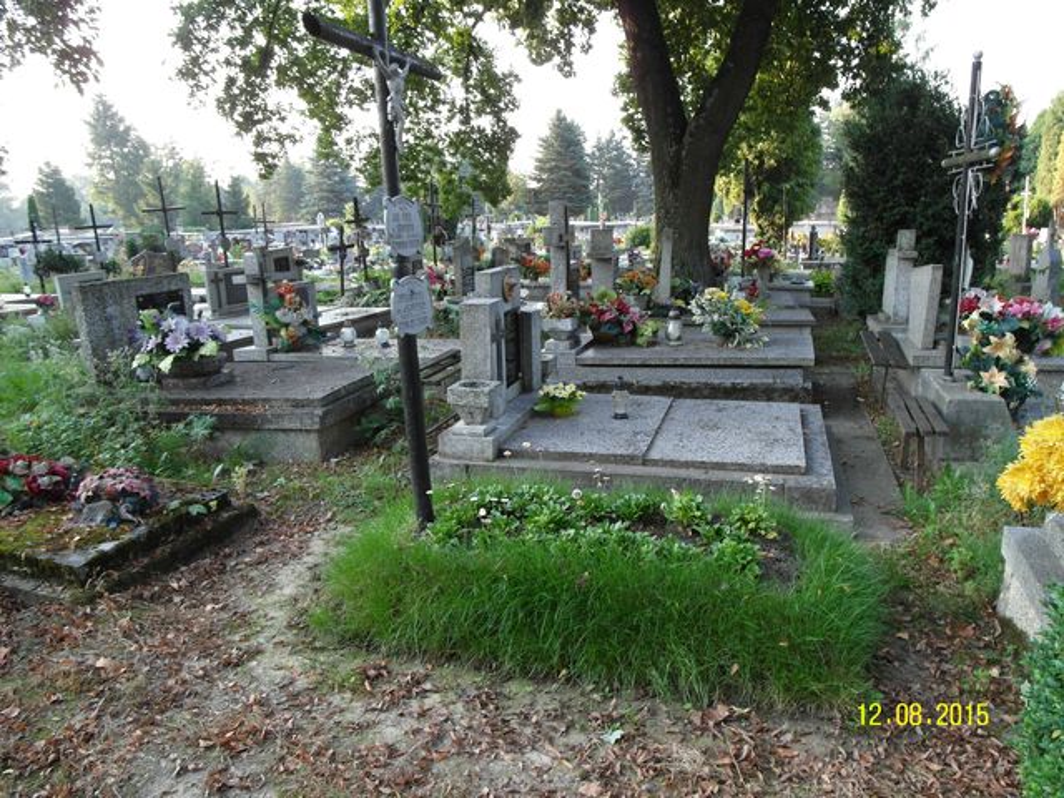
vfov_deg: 56.8
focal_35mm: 24
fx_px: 738
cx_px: 532
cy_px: 399
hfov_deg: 71.6
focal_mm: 5.2
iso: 100
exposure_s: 1/60
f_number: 3.4
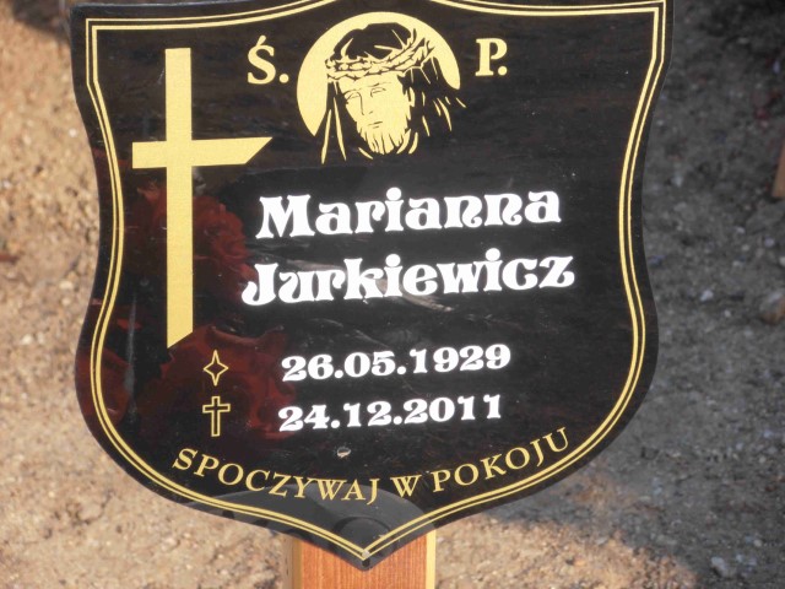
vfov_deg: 7.5
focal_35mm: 198
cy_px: 294
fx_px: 4490
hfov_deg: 10.0
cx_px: 392
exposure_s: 1/160
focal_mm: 35.05
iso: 80
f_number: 5.8
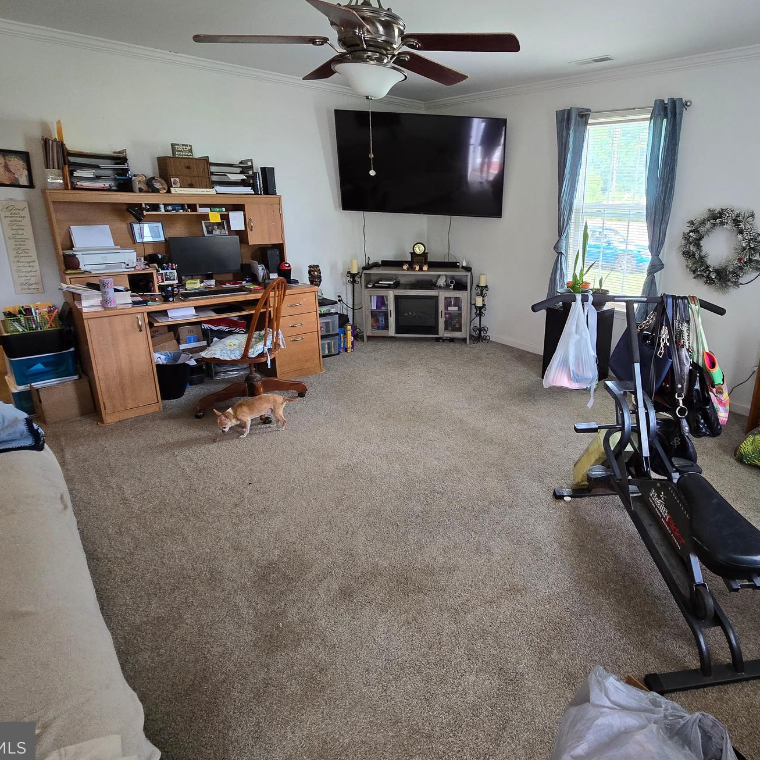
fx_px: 447
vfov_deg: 80.2
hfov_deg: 78.9
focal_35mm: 18
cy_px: 323
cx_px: 486
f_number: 2.2
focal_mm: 2.2
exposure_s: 1/60
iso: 250
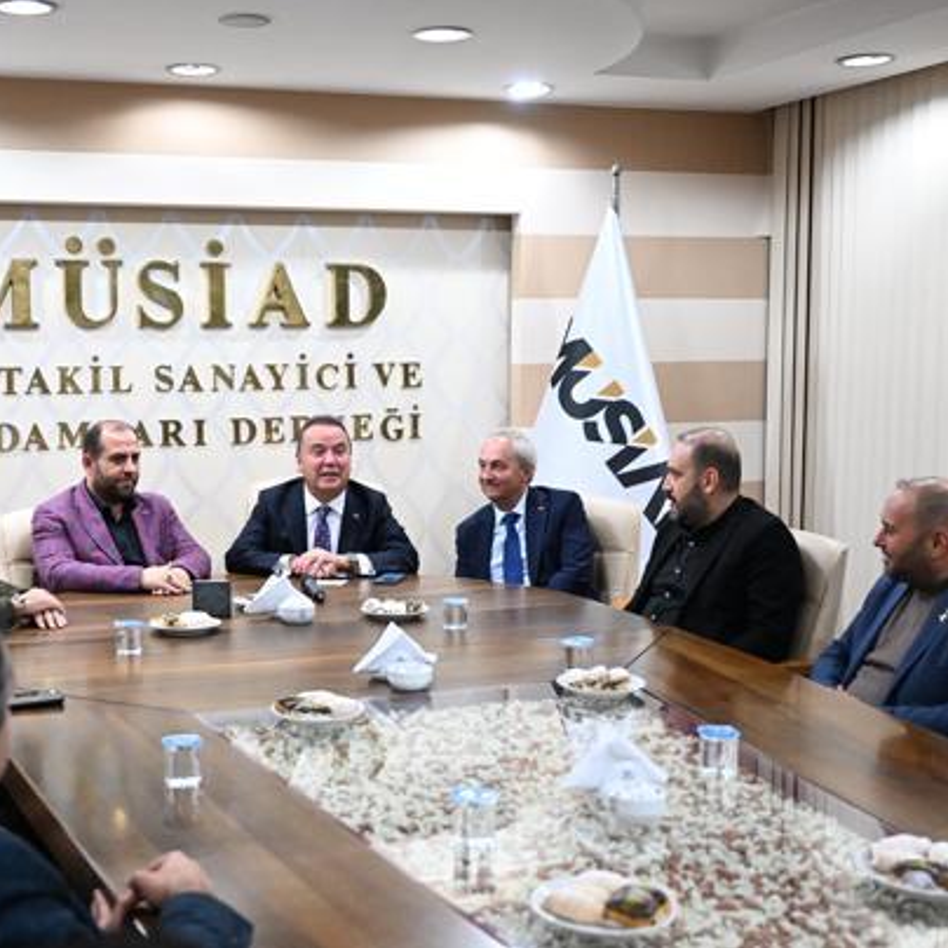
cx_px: 320
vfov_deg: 37.8
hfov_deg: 37.4
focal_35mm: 45
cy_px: 469
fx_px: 1383
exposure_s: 1/320
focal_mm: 34.5
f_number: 2.8
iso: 8000
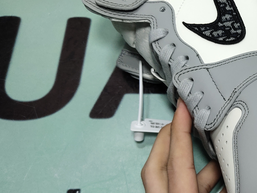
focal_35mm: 67
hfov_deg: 26.7
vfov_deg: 21.9
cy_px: 94
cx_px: 282
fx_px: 497
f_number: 1.79
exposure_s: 1/100
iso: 73
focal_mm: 4.35
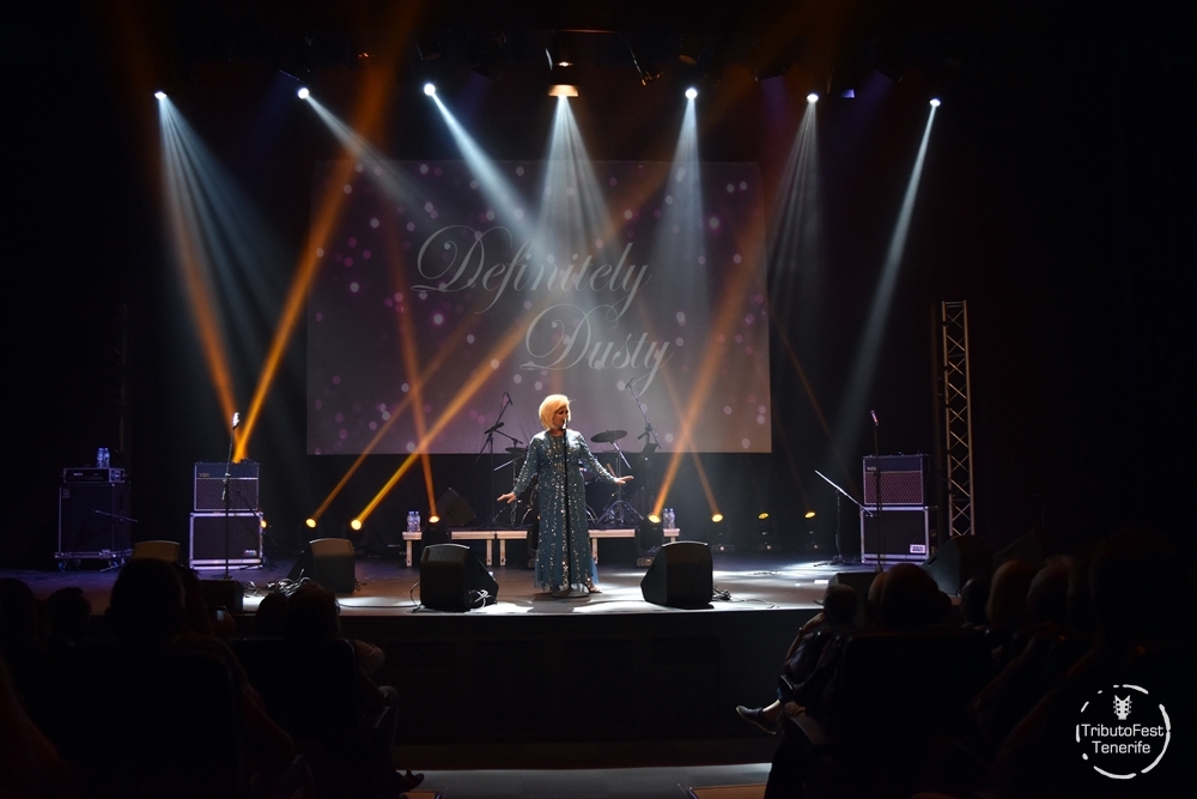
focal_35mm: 34
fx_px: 1147
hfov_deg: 55.1
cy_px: 400
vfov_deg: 38.4
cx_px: 598
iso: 1000
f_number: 4.5
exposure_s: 1/200
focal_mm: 23
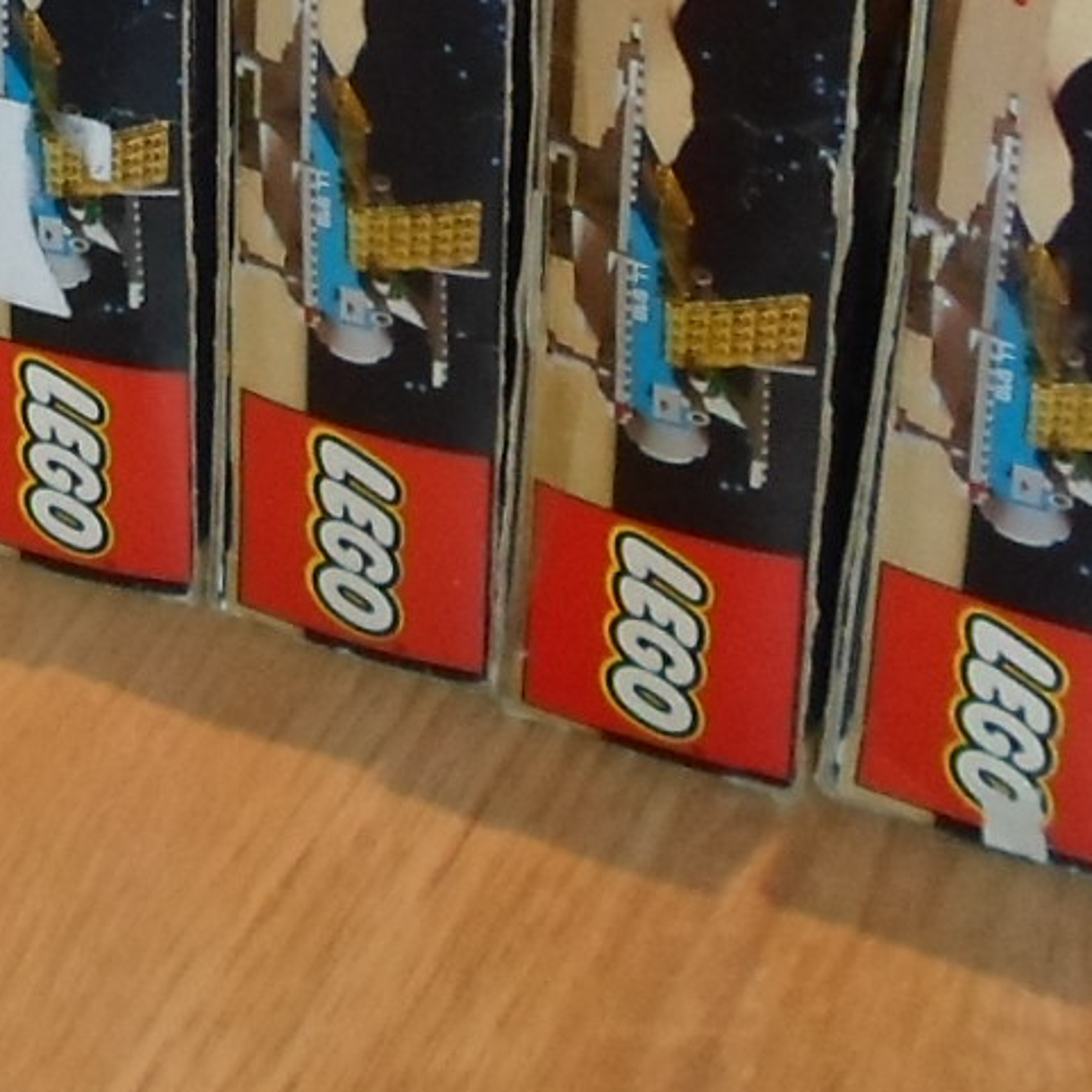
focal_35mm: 119
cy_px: -536
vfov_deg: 13.8
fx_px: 4247
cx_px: -524
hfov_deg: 13.8
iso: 400
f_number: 2.5
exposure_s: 1/10
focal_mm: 4.5
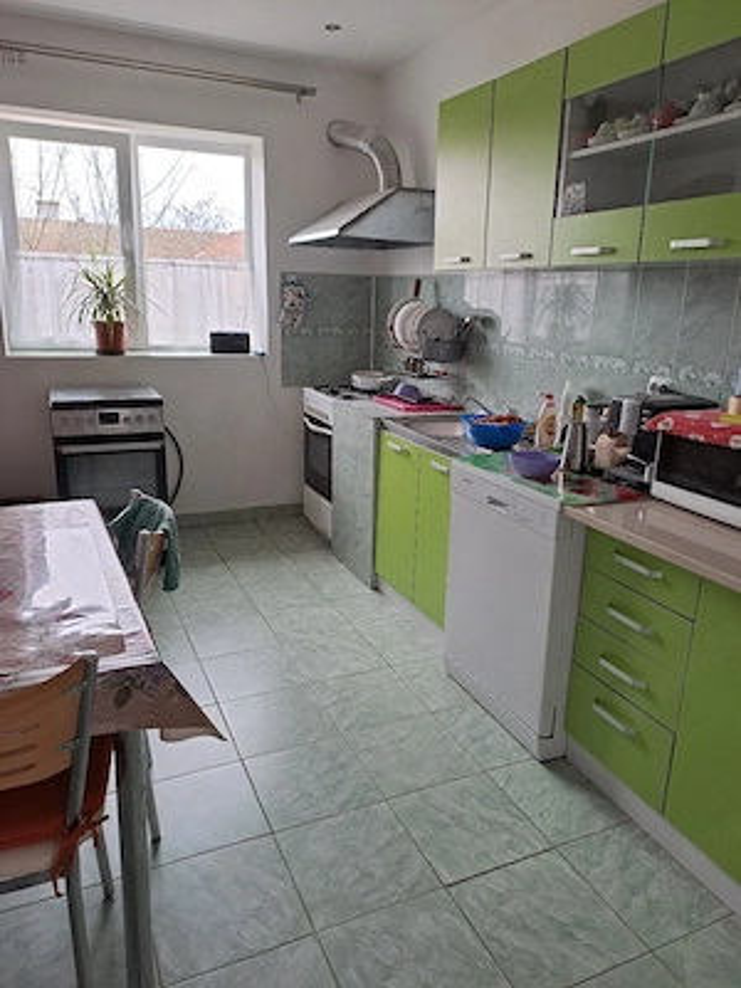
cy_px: 494
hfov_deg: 54.9
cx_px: 370
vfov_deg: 69.4
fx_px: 714
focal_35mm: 25
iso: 100
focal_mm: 4.65
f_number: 1.8
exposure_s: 1/50
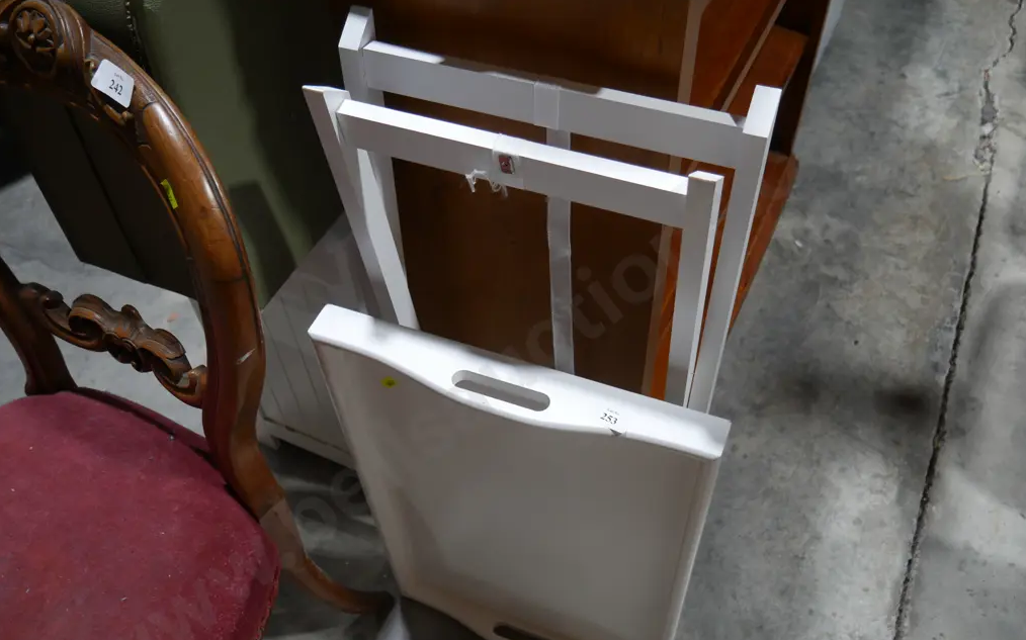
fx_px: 839
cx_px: 515
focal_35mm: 30
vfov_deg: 41.7
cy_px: 369
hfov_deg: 62.9
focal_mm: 14
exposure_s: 1/80
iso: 200
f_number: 3.5
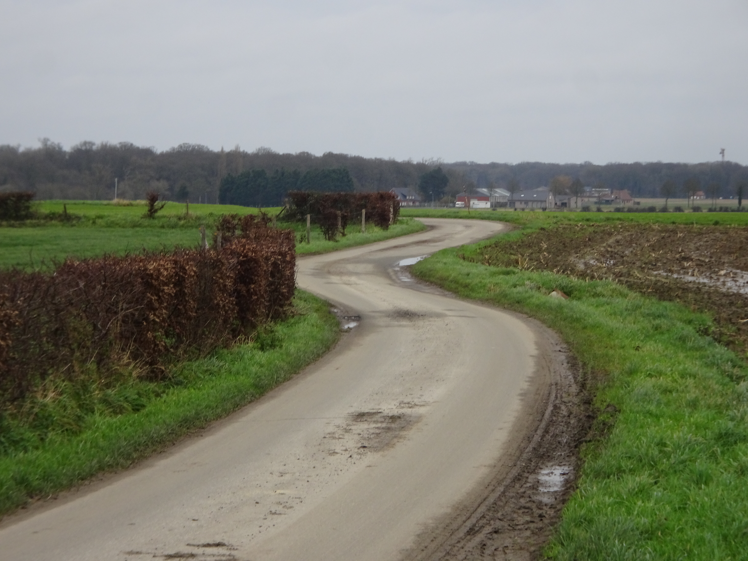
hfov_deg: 18.2
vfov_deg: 13.7
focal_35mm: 108
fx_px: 2334
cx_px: 374
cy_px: 280
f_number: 5
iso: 125
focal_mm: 18.53
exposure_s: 1/125
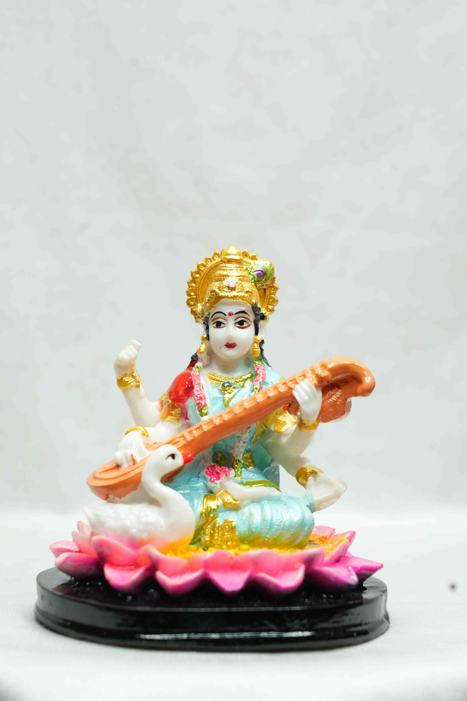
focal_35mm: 105
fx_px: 2043
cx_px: 234
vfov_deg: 19.5
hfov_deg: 13.0
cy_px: 350
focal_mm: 105
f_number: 7.1
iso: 400
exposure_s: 1/50
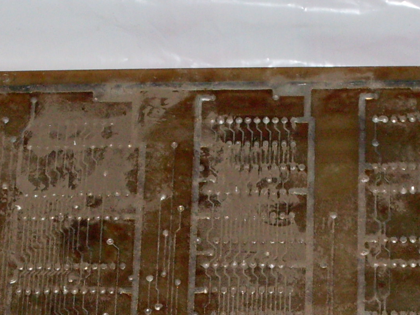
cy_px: 429
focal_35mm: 217
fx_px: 2633
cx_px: 223
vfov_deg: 6.8
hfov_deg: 9.1
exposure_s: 1/45
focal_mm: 11.7
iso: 100
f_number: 3.7
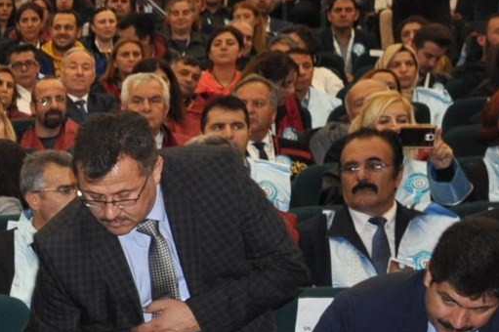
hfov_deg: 13.3
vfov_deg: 10.1
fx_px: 1830
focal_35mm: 132
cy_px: 436
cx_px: -520
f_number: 3.8
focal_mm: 21
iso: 800
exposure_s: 1/60
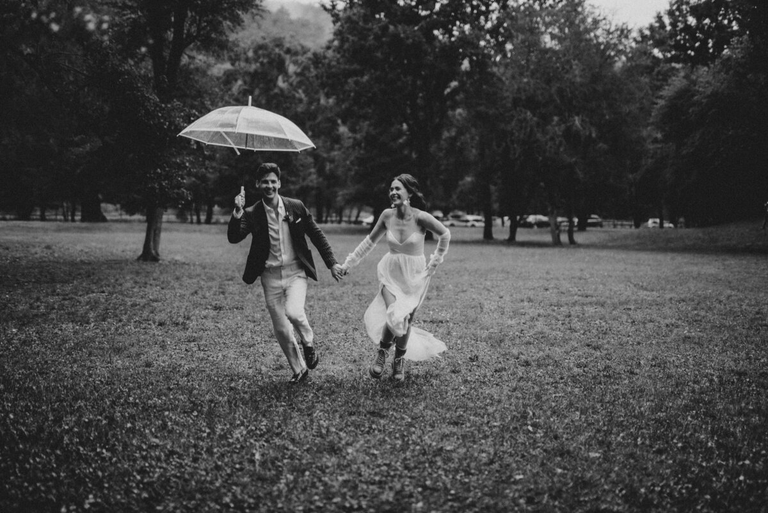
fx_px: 1067
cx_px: 384
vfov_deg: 27.0
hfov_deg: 39.6
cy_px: 256
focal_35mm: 50
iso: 200
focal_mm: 50
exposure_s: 1/200
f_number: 1.4
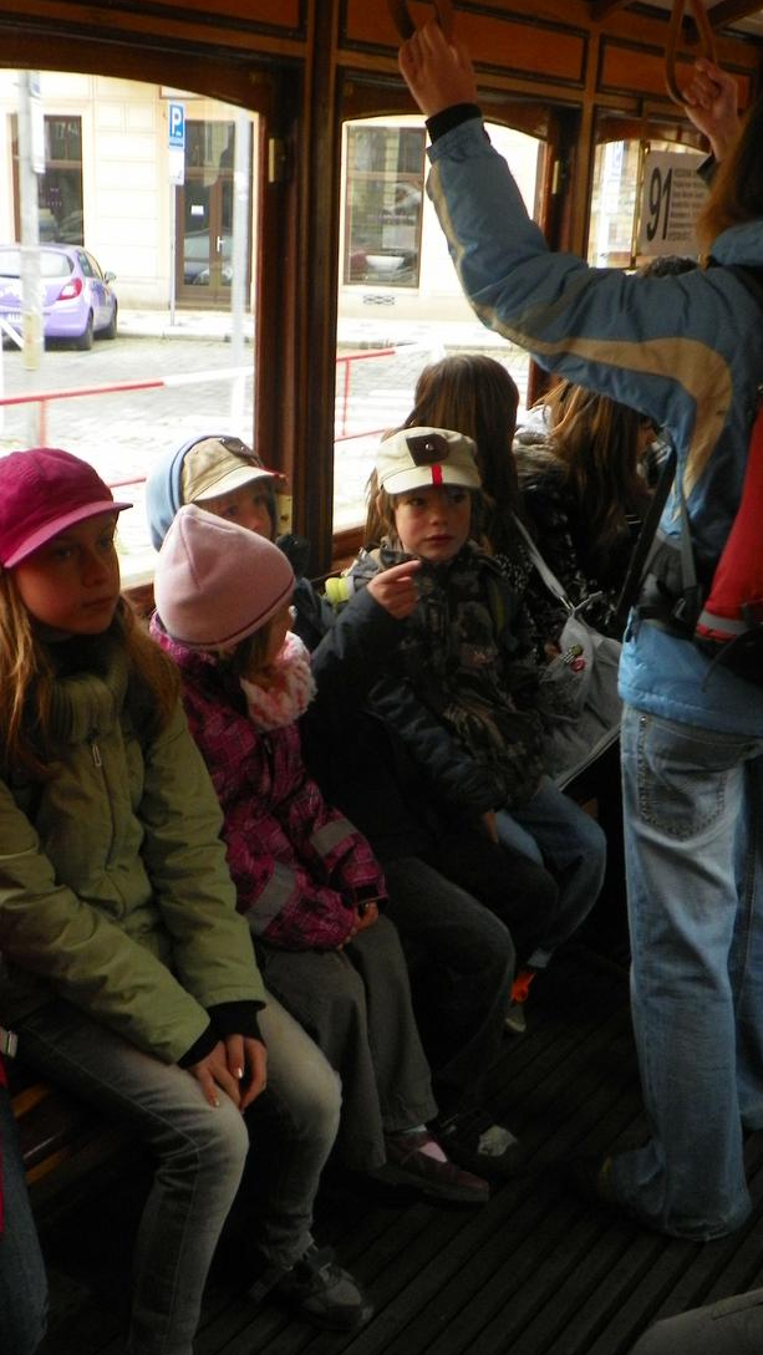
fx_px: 1510
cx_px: 381
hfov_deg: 28.4
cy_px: 704
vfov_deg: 48.3
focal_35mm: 42
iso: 125
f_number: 3.2
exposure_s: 1/50
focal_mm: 6.2
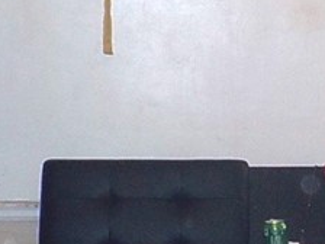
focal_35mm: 137
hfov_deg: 14.1
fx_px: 1286
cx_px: 364
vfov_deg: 10.8
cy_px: 92
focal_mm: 4.1
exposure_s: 1/30
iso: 200
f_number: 3.3
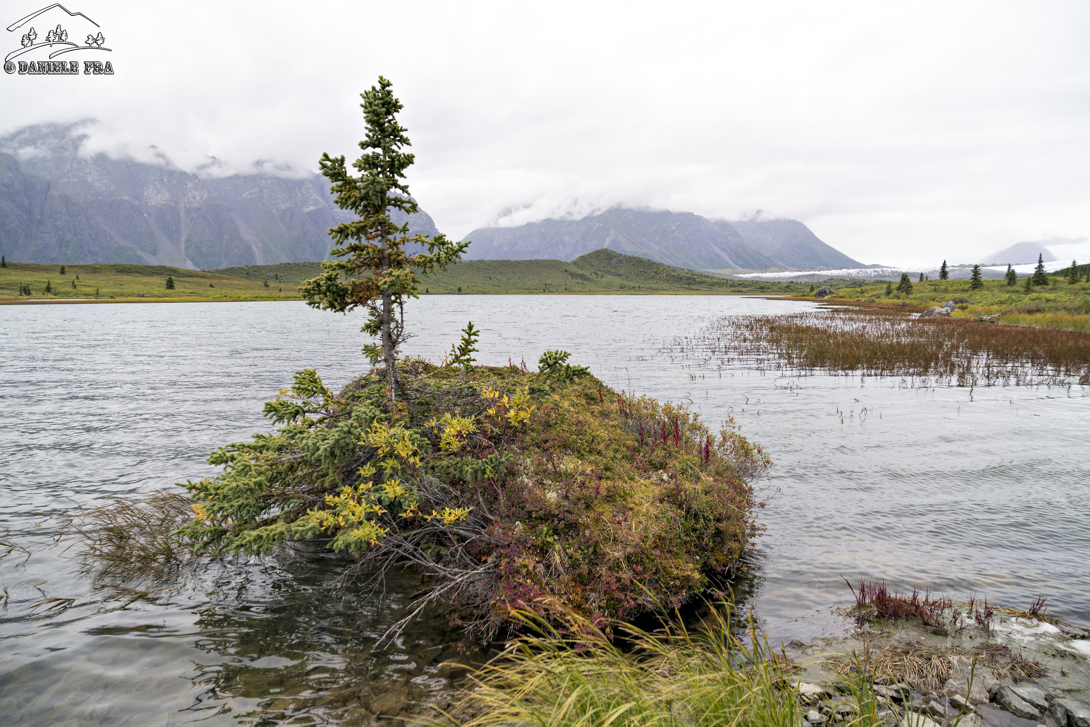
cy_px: 364
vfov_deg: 53.1
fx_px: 727
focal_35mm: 24
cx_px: 545
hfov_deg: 73.7
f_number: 5
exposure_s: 1/250
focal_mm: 24
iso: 100
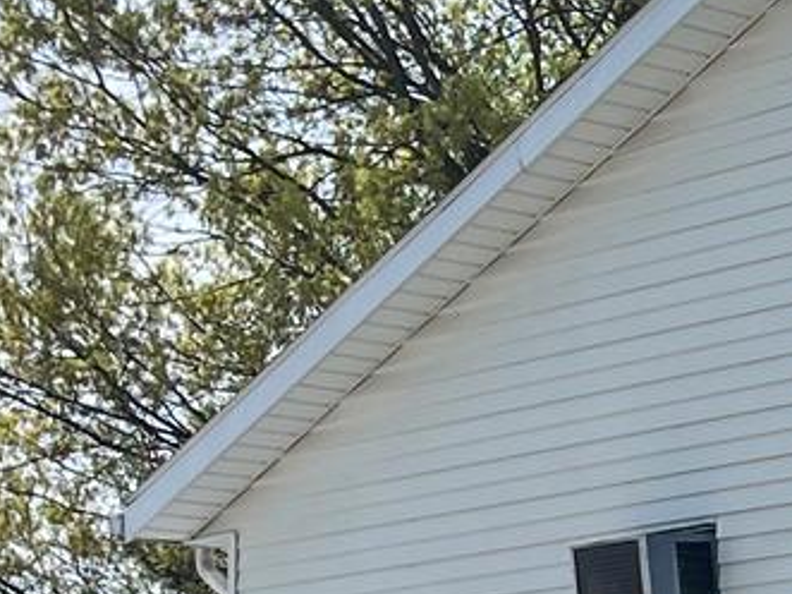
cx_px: 1512
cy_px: 1047
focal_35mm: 161
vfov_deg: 8.9
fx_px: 3682
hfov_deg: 11.3
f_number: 1.6
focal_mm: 5.1
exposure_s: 1/3311
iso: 50
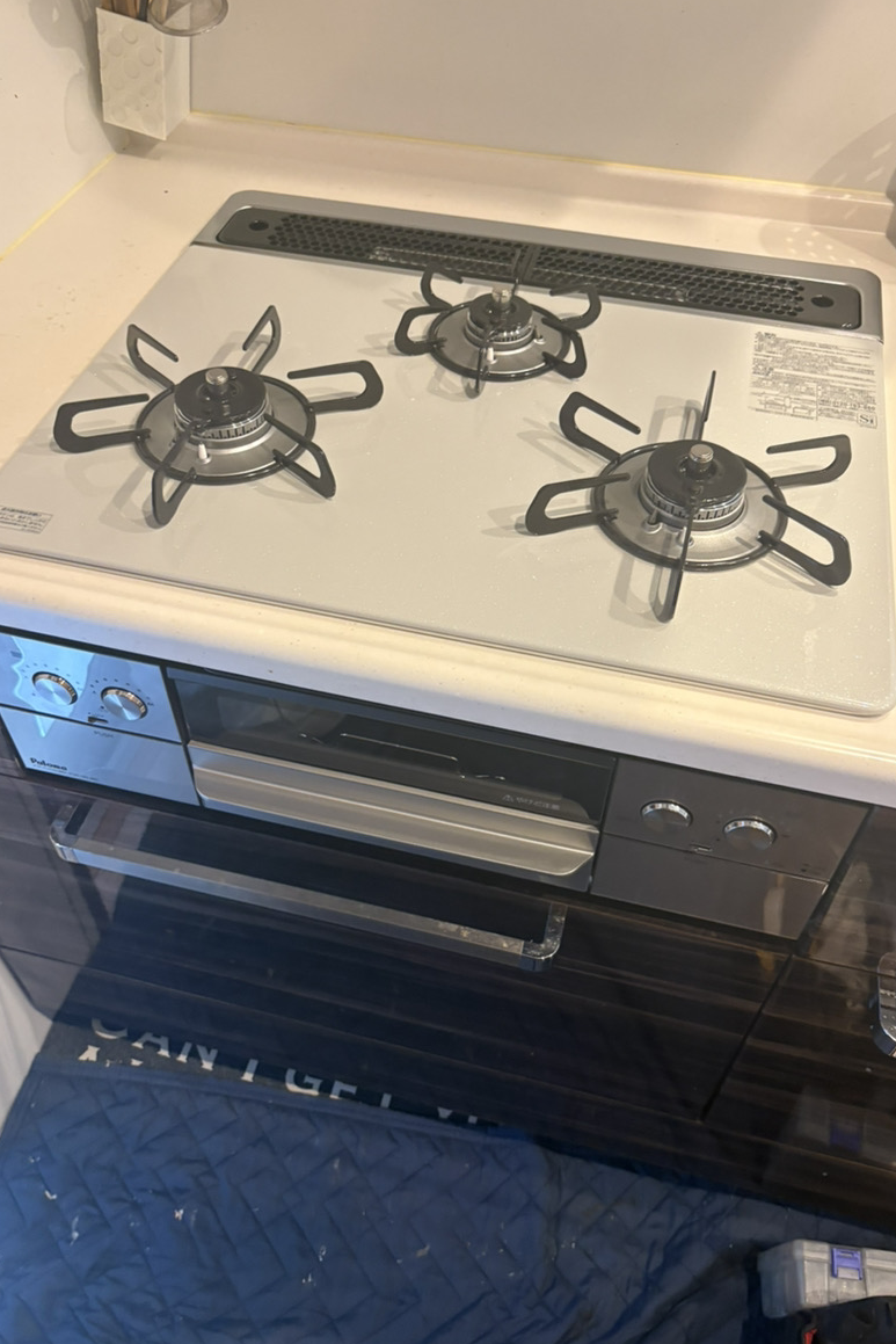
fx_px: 1045
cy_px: 664
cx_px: 452
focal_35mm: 28
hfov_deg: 46.4
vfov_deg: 65.5
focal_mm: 5.96
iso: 200
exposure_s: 1/60
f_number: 1.6
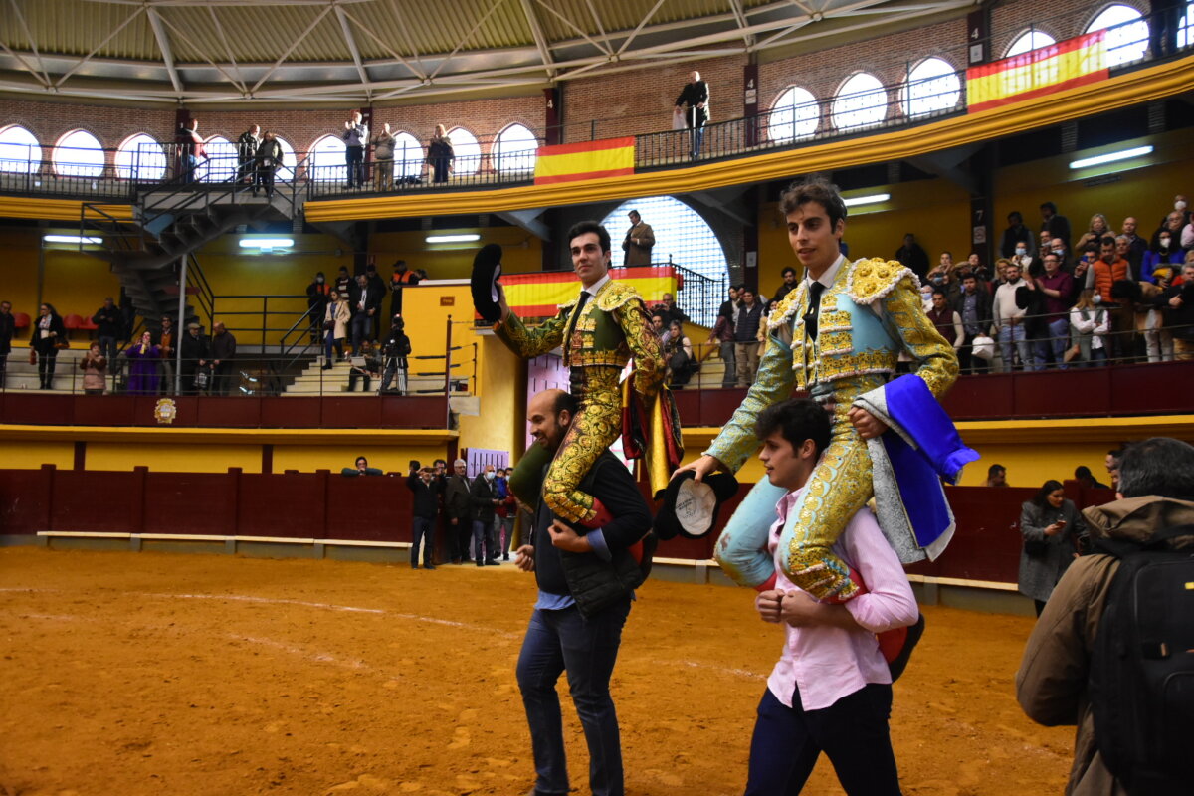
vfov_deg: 41.7
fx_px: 1045
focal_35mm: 32
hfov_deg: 59.5
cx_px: 597
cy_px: 398
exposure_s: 1/200
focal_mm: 21
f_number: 3.8
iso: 2500
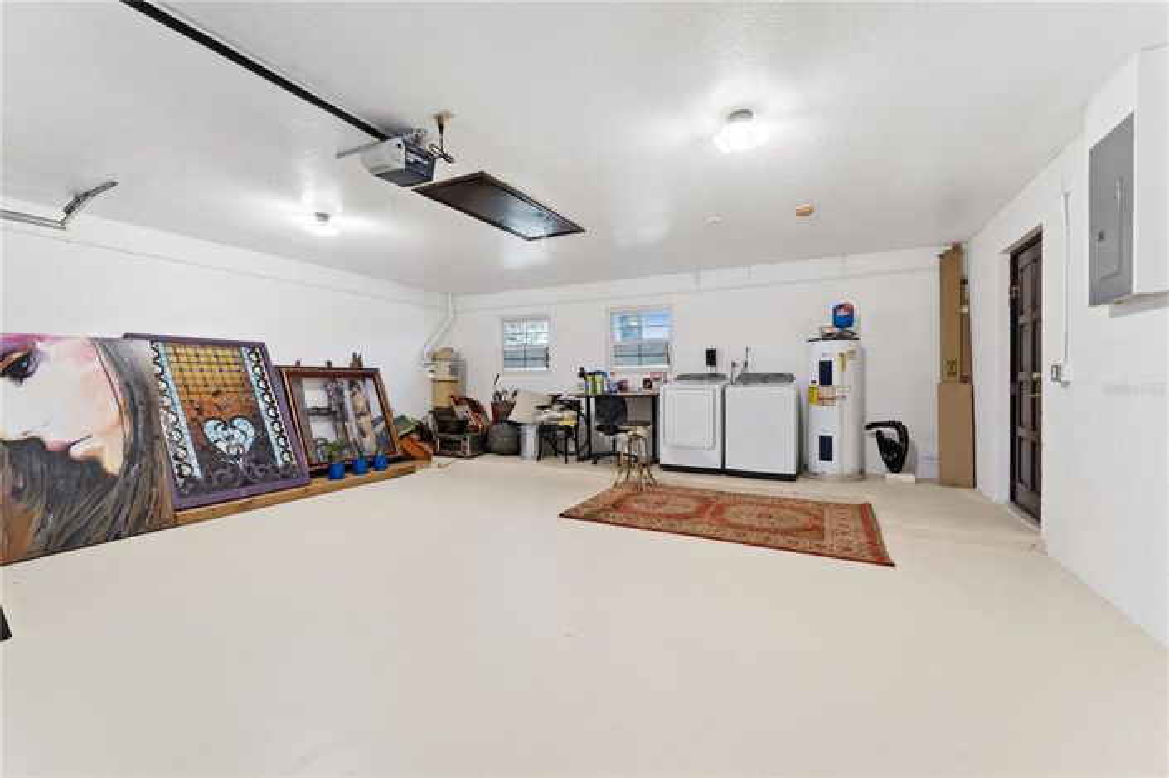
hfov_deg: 101.2
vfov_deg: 78.0
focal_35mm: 15
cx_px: 584
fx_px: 480
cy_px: 389
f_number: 11
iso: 800
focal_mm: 14.8
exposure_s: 1/50
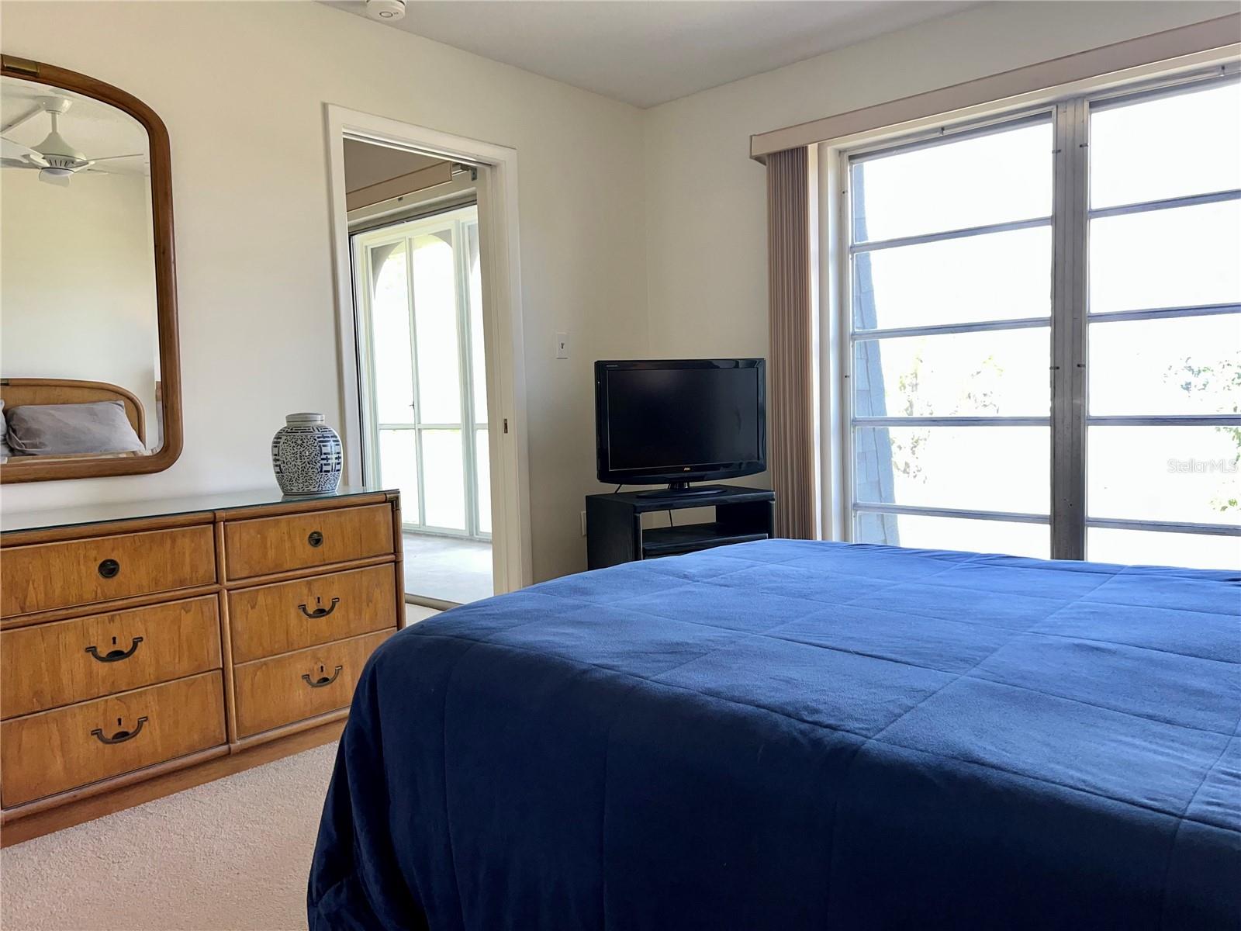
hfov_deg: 67.3
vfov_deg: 53.1
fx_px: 932
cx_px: 620
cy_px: 466
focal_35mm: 26
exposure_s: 1/222
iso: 80
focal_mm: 5.7
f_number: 1.5
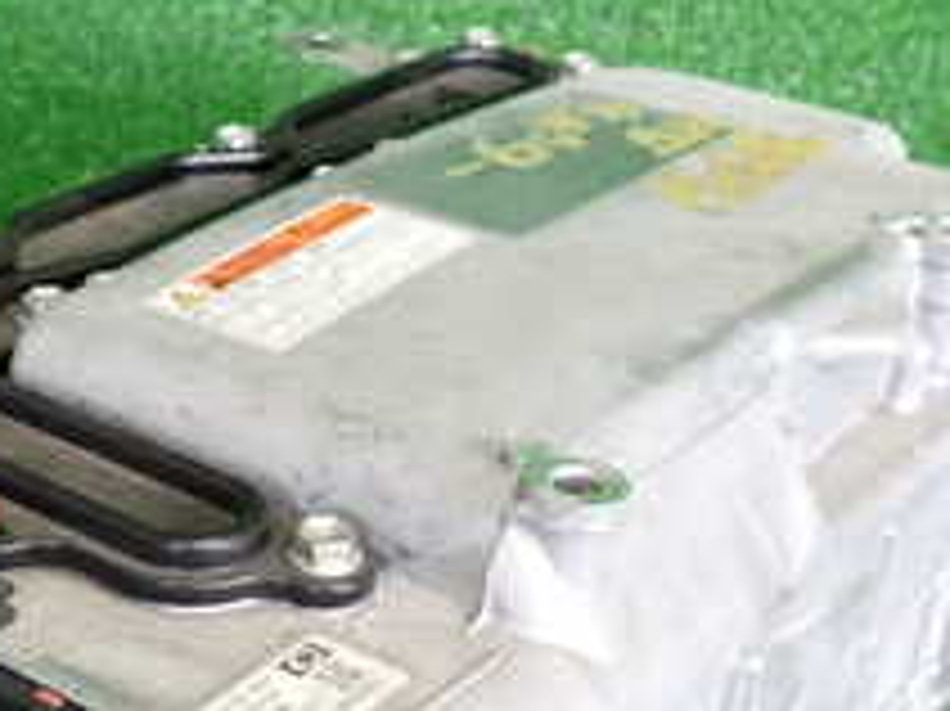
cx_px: 212
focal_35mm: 71
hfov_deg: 27.0
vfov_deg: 19.8
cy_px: 792
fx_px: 1947
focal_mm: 4.5
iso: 250
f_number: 2
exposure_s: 1/30
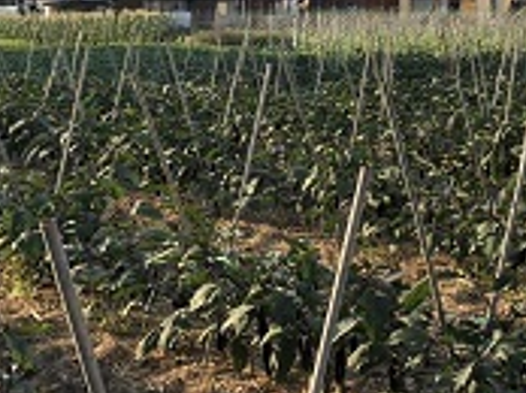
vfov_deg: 24.9
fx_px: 880
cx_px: 342
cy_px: 97
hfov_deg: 33.0
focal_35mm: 58
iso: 20
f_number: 1.8
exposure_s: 1/852
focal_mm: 3.99
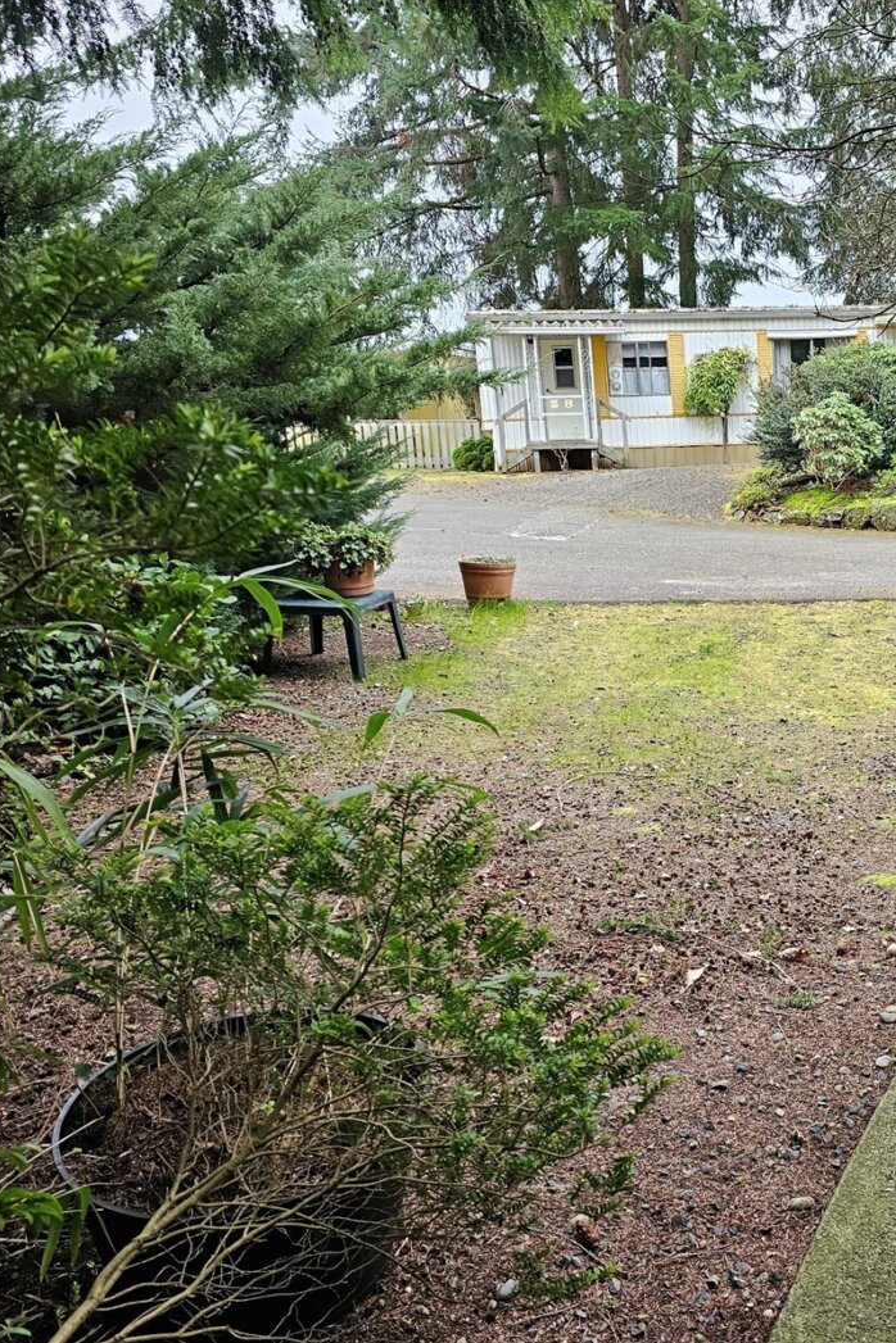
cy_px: 671
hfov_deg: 38.6
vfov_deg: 58.7
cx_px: 788
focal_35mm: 32
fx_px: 1195
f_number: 1.7
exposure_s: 1/180
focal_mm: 6.3
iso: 160
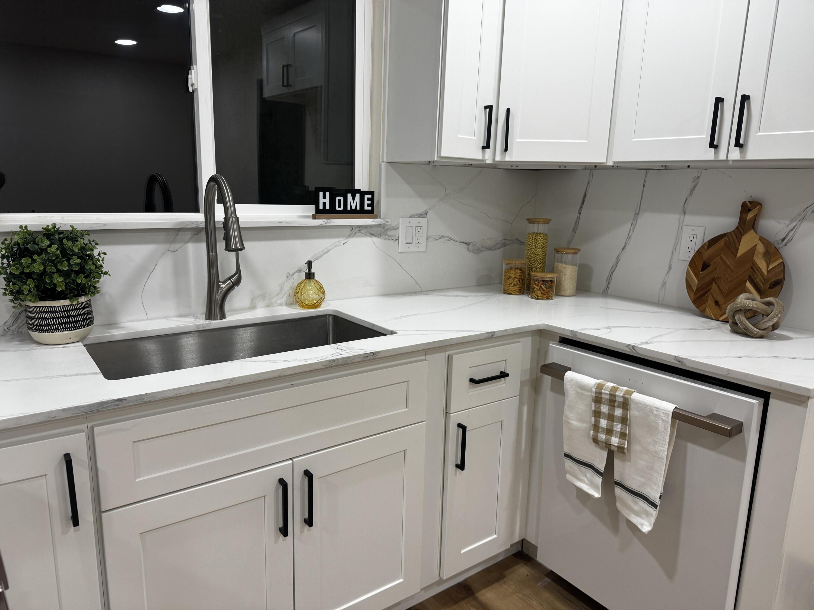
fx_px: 564
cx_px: 407
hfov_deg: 71.6
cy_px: 305
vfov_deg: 56.8
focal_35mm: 24
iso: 125
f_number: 1.78
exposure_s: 1/120
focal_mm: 6.76
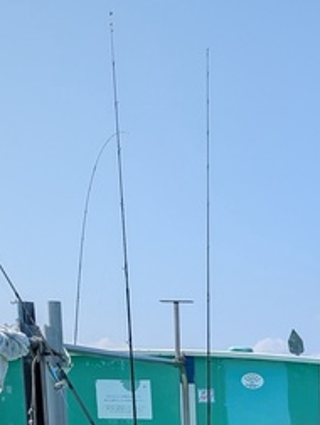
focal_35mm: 81
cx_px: 467
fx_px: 995
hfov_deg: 16.7
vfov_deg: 21.2
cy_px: 589
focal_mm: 6.9
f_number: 1.68
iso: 17
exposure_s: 1/1095
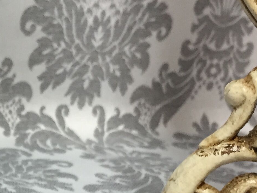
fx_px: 750
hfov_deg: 18.7
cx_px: -29
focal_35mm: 101
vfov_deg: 14.5
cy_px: 171
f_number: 2.2
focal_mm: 4.15
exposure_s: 1/33
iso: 125
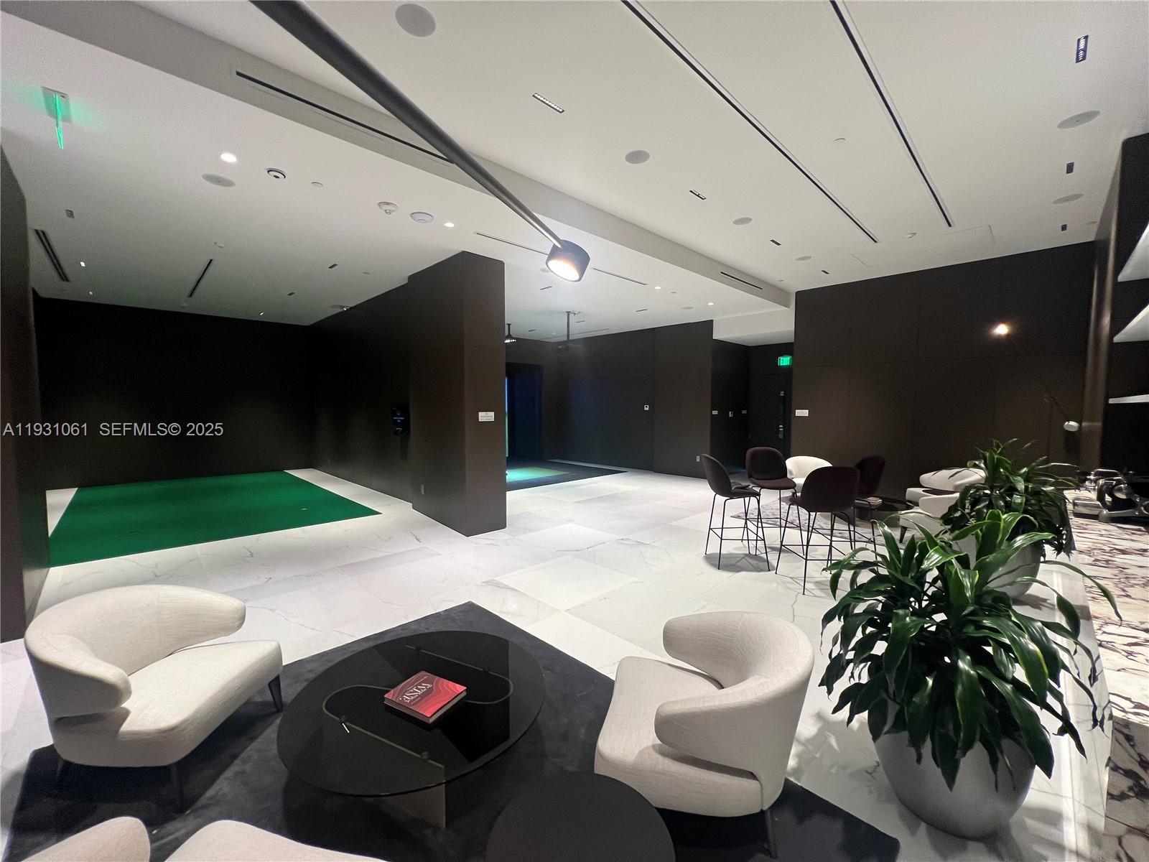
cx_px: 574
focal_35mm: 13
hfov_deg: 106.2
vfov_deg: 89.9
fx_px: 432
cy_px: 431
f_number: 1.8
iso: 250
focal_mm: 1.57
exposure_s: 1/120
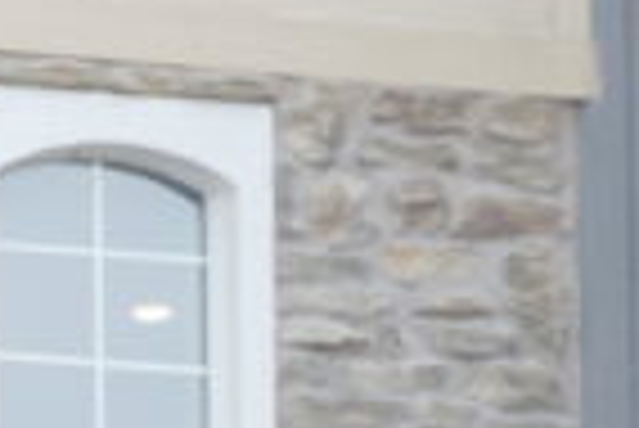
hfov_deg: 4.0
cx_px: -1076
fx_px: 8991
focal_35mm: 506
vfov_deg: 2.7
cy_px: 464
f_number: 2.8
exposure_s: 1/60
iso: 400
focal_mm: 70
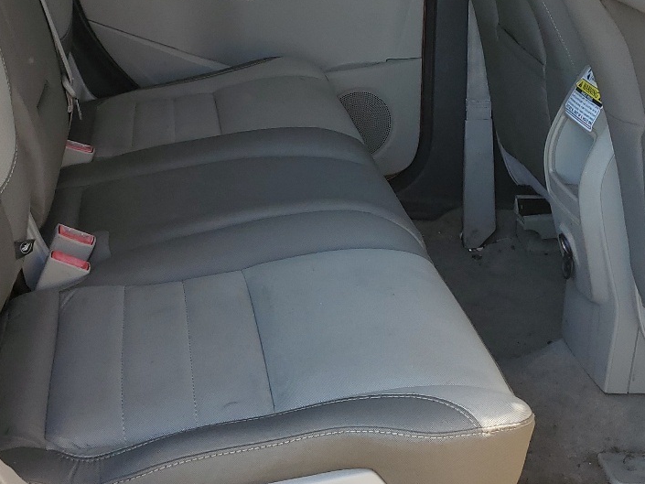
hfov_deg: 32.7
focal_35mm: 59
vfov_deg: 24.0
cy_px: 24
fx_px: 1100
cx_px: 292
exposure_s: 1/370
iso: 50
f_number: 1.5
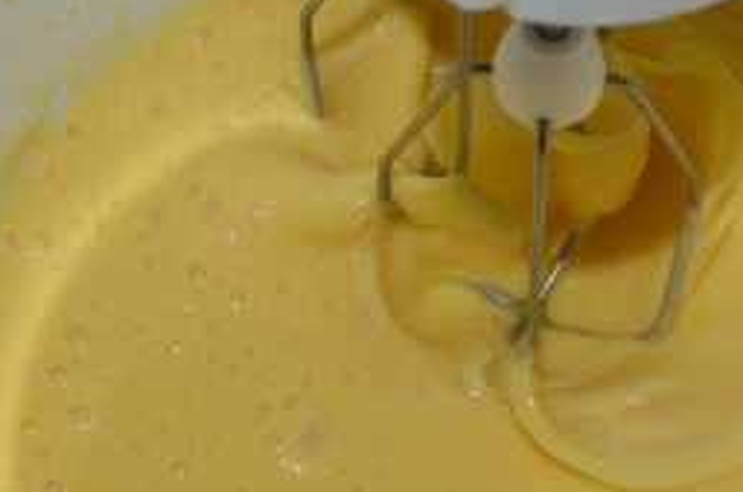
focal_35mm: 99
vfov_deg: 13.7
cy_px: 365
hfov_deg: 20.5
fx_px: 2039
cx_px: 574
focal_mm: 24
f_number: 8
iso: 100
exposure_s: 1/60
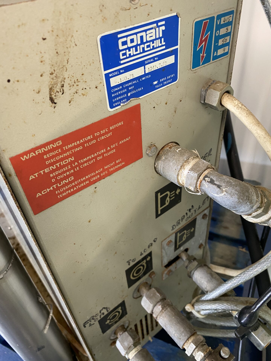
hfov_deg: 53.1
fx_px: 271
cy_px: 180
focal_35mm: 26
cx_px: 136
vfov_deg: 67.3
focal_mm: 4.25
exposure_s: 1/50
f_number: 1.8
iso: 160
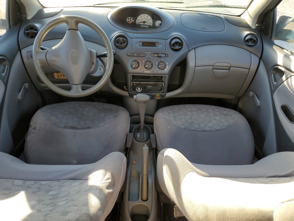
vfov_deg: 53.1
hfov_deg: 67.3
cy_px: 110
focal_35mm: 26
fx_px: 221
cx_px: 147
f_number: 1.5
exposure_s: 1/233
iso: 50
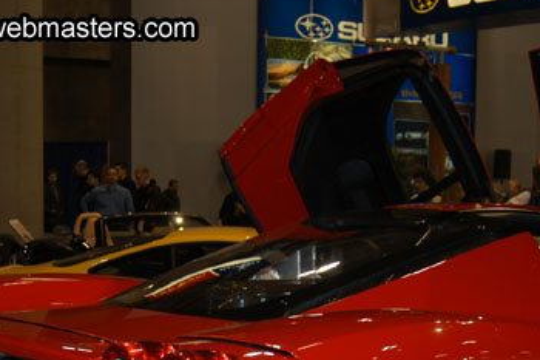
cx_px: 323
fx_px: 1304
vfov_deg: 15.5
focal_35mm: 87
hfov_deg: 23.4
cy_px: 337
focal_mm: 30
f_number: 5
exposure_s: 1/60
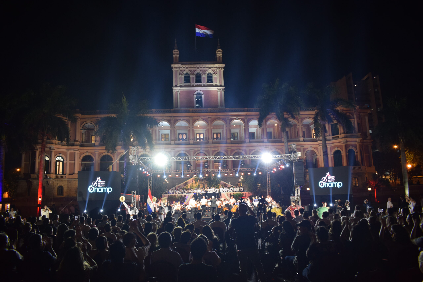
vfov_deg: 47.9
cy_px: 141
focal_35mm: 27
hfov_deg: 67.4
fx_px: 317
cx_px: 212
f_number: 4.5
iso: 640
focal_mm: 18
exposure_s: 1/15
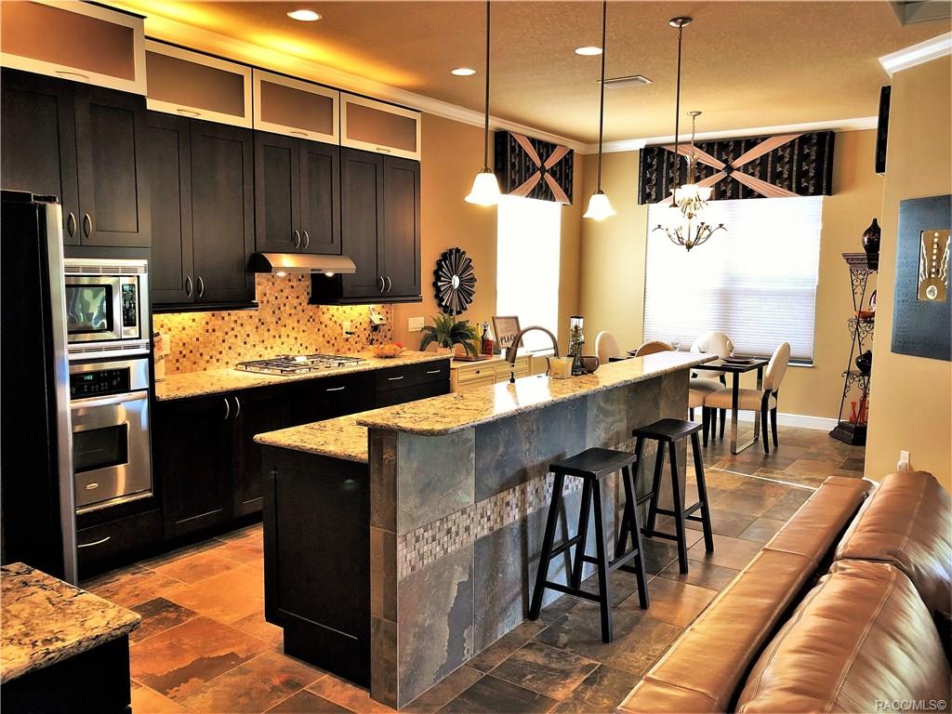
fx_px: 770
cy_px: 357
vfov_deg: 49.7
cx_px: 476
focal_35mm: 28
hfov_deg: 63.4
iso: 40
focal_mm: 3.99
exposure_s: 1/20
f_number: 1.8
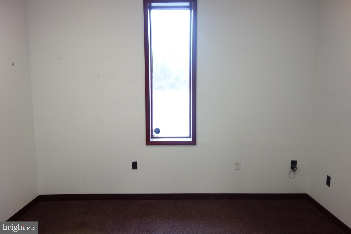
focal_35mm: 28
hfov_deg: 65.5
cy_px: 117
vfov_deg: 46.4
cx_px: 176
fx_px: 273
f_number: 1.8
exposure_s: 1/100
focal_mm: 10.4
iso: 125
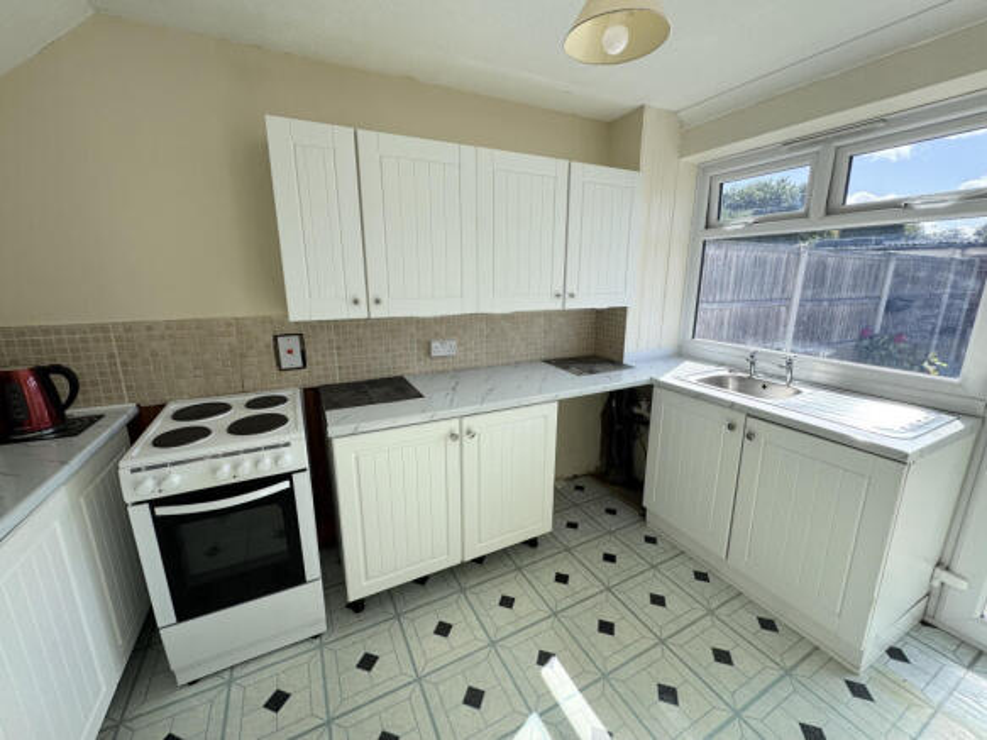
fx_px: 399
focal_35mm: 14
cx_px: 494
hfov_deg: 102.1
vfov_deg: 85.7
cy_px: 370
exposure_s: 1/366
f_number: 2.2
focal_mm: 2.22
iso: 40
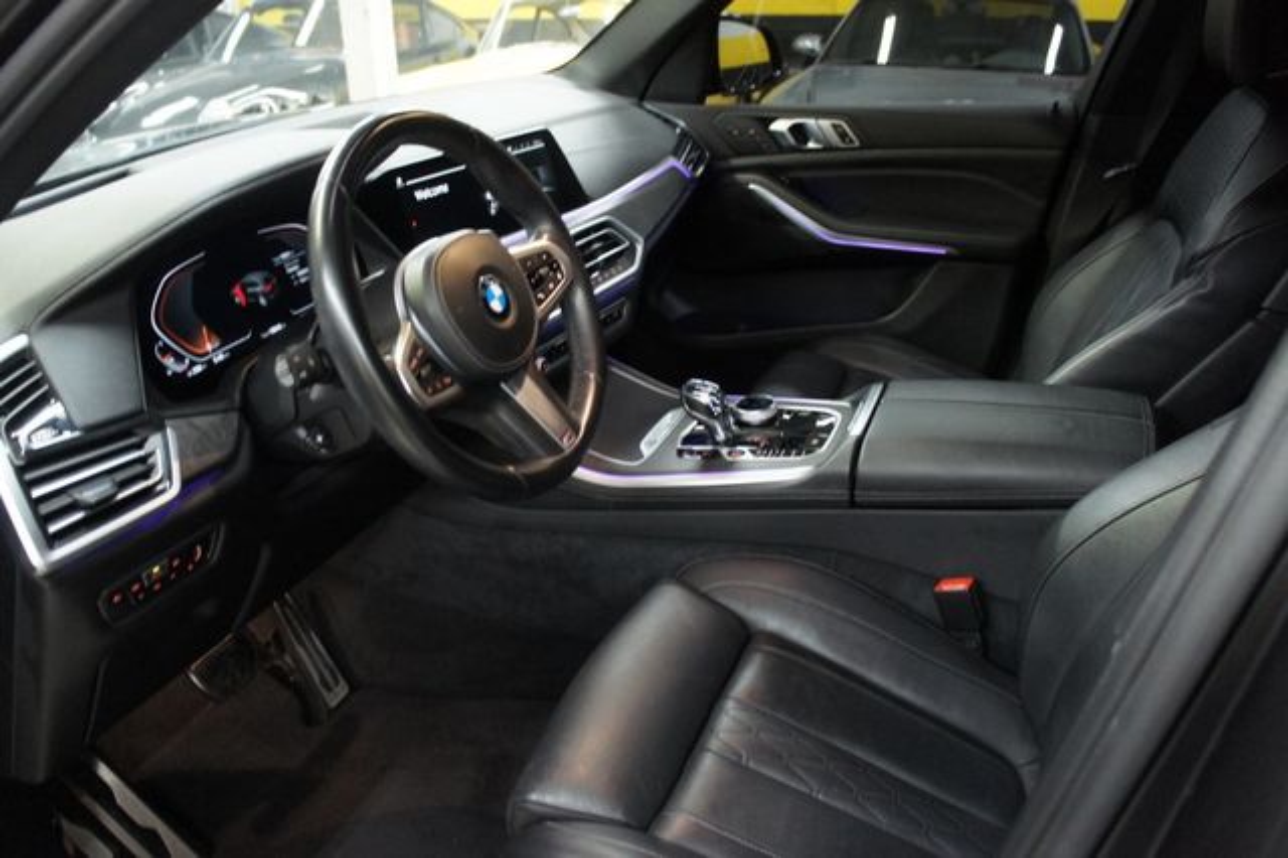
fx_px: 965
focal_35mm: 27
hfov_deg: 67.4
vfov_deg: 47.9
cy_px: 429
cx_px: 644
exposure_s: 1/25
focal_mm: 18
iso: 1600
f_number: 3.5
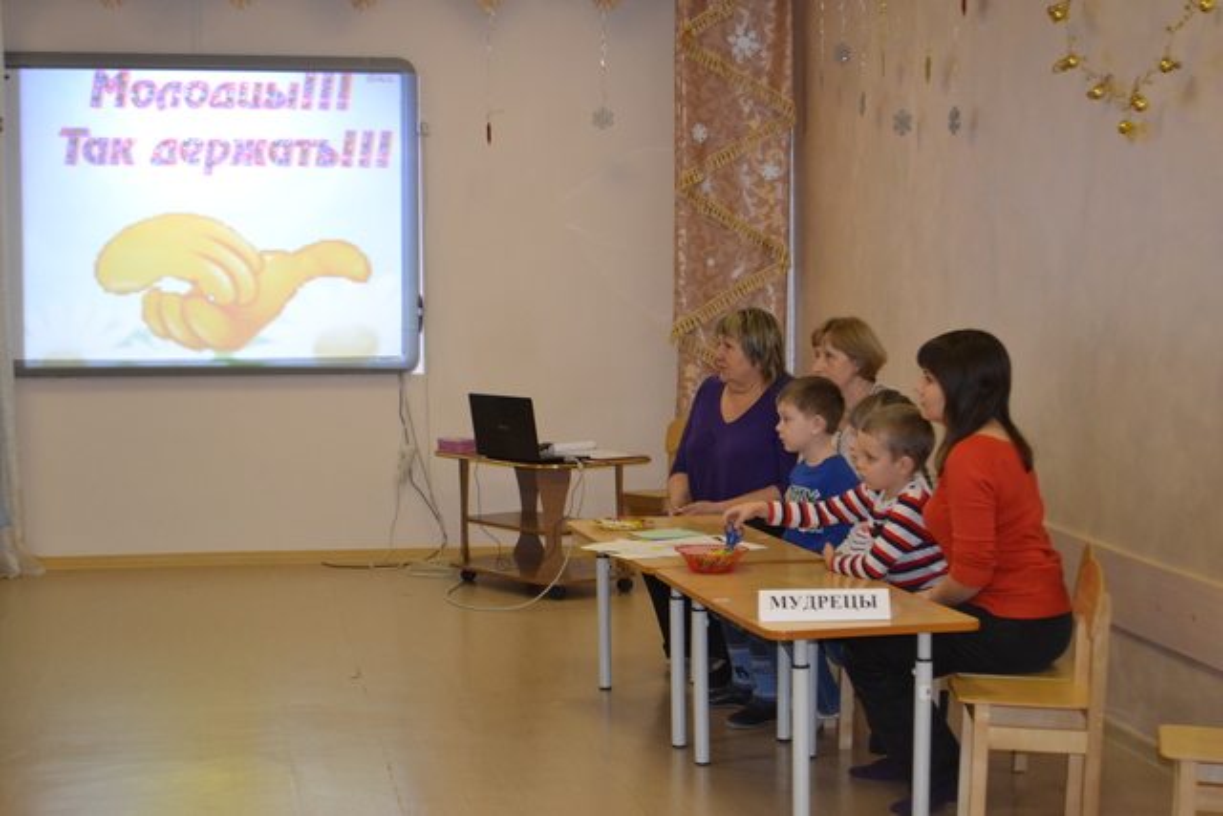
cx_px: 612
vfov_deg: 21.6
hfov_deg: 31.9
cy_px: 408
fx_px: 2141
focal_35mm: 63
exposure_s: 1/60
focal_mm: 42
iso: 1100
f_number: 5.3
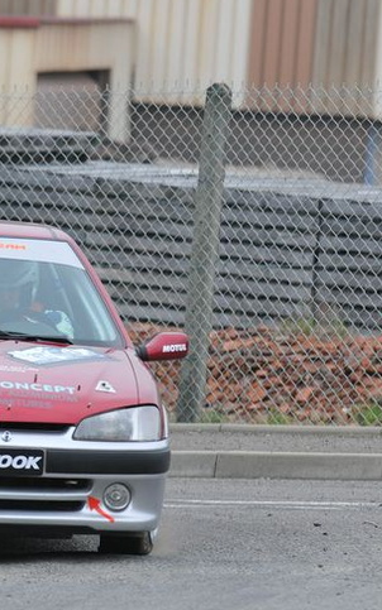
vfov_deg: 4.0
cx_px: -47
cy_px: 324
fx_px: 8759
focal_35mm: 526
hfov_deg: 2.5
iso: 800
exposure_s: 1/800
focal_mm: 210
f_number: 6.3
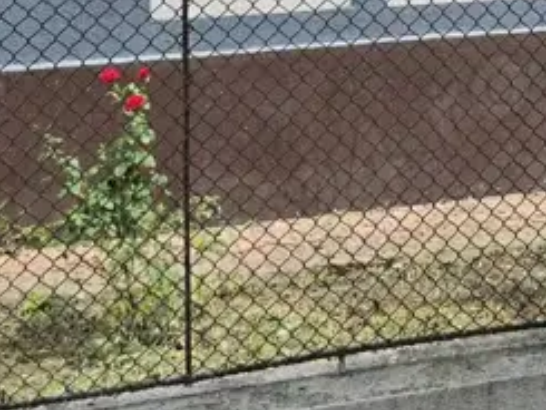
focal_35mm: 94
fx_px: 1483
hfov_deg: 20.2
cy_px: -299
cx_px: 550
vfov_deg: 14.2
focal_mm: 6.3
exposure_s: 1/289
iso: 12
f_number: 1.7
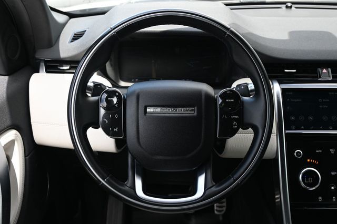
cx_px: 168
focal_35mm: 41
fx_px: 386
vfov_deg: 32.4
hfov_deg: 47.2
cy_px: 112
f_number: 4.5
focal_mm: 27.5
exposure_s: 1/200
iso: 400
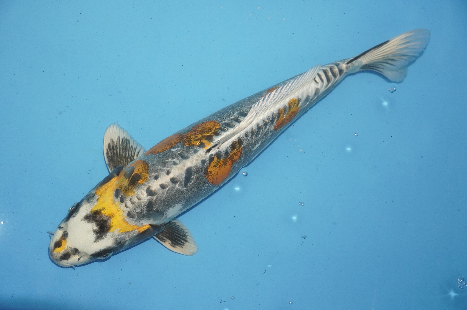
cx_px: 234
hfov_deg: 36.9
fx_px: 700
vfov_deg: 25.0
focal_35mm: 54
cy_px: 155
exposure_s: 1/160
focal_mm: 36
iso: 1000
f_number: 4.5
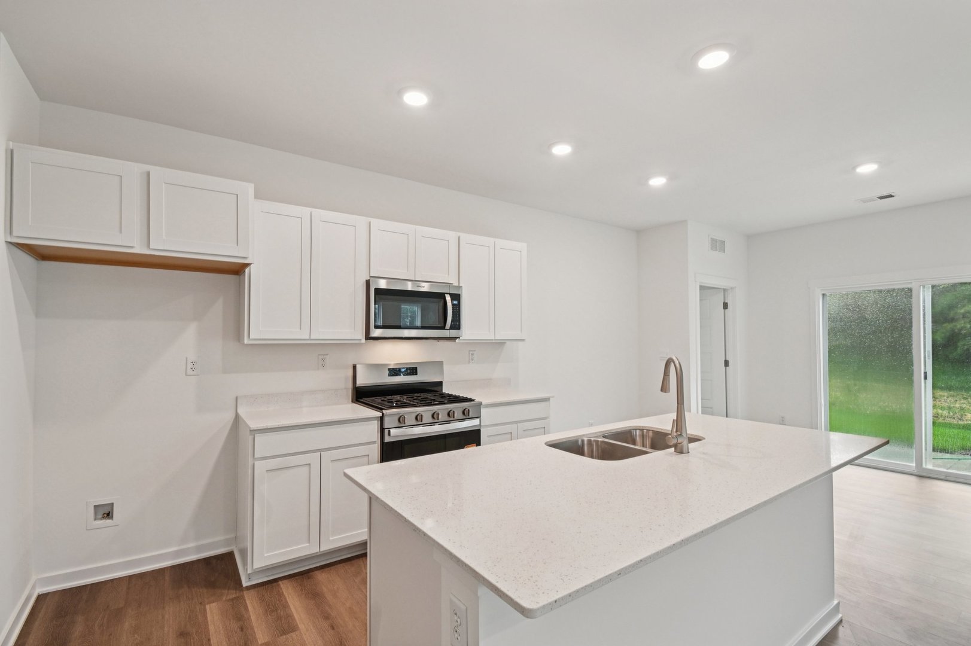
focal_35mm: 15
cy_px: 323
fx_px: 404
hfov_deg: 100.4
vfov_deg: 77.3
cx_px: 486
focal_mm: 10
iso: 320
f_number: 8
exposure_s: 1/15
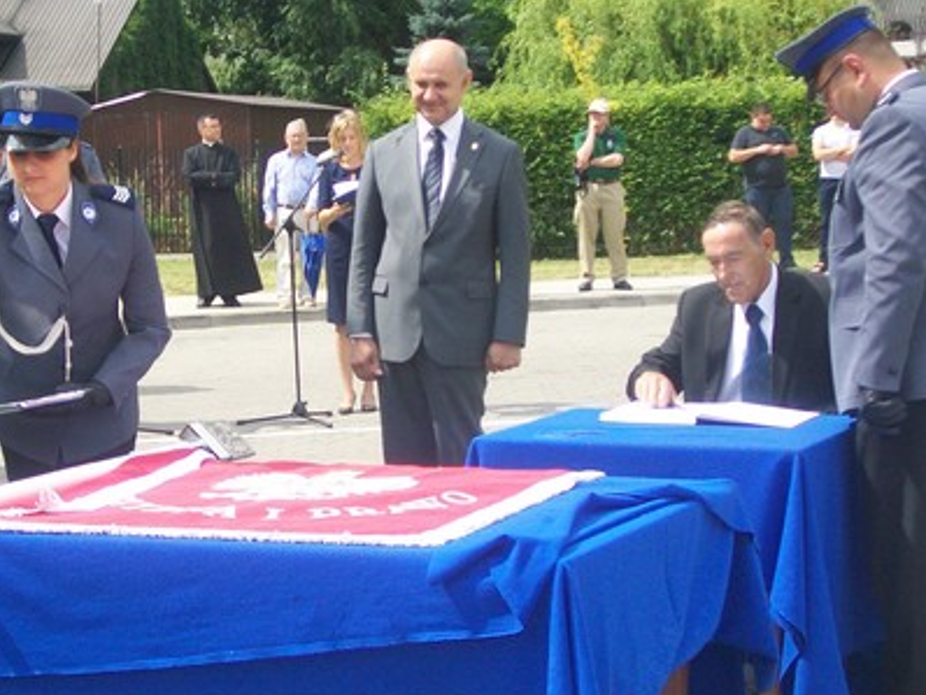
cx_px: 295
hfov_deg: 21.7
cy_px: 335
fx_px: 2409
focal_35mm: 90
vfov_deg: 16.4
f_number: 3.3
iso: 64
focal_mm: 9.4
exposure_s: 1/400
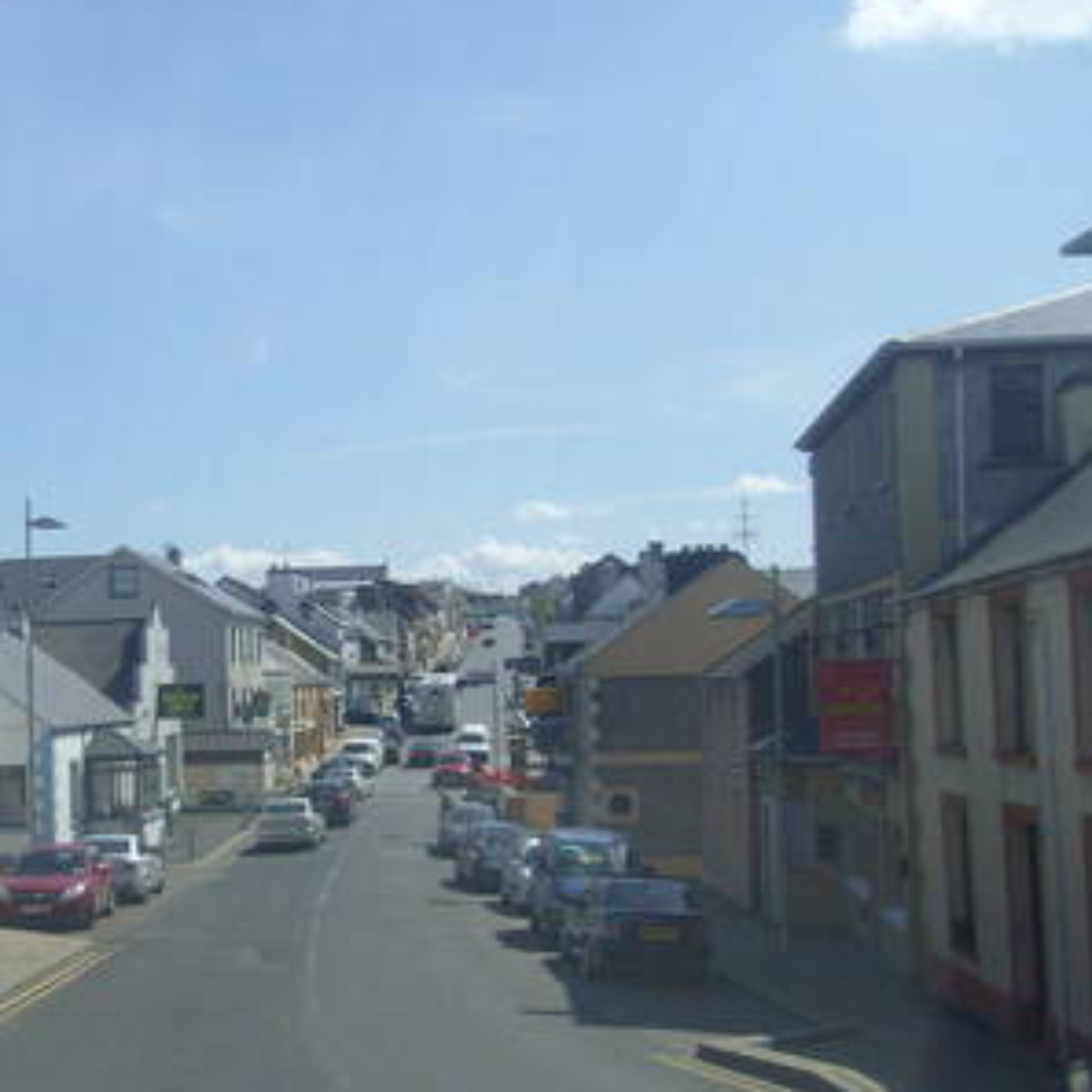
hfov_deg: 33.1
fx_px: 1785
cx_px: 232
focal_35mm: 50
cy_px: 614
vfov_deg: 34.0
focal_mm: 5.8
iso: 80
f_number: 7.1
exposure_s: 1/350
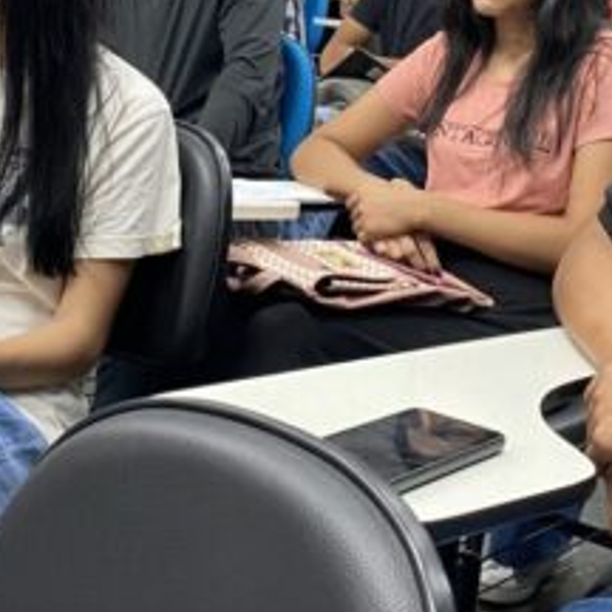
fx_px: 1600
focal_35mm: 80
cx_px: 366
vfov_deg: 21.5
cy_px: 149
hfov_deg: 21.6
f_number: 1.8
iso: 200
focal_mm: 4.25
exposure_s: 1/60
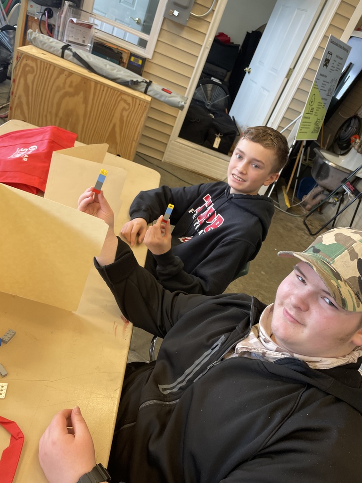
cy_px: 242
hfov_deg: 53.1
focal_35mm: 26
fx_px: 363
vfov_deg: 67.3
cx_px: 181
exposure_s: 1/60
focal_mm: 4.2
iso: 80
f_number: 1.6
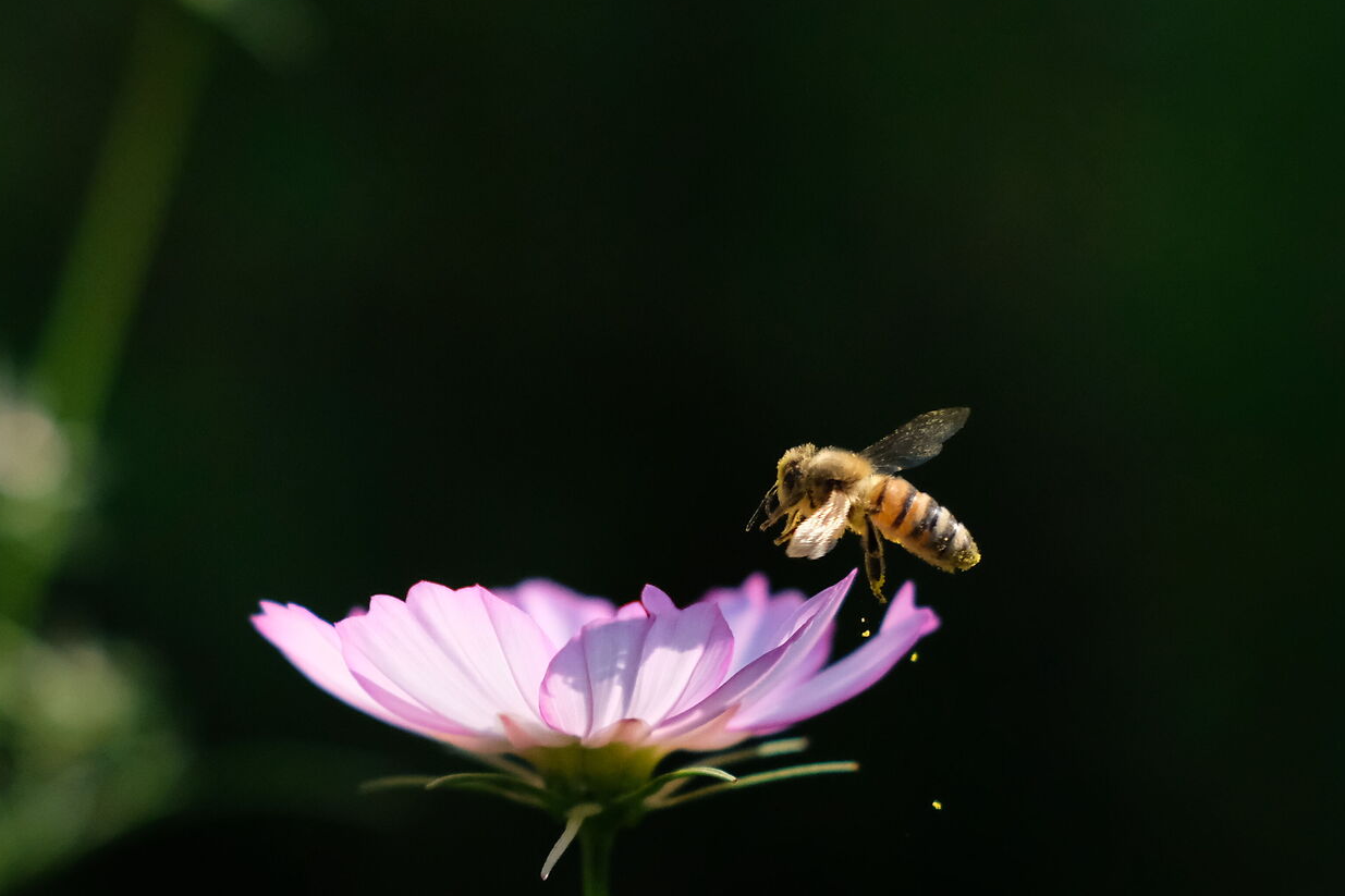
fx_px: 3847
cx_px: 514
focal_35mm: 103
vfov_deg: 13.2
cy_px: 663
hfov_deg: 19.8
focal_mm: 35
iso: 3200
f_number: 2.8
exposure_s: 1/25000
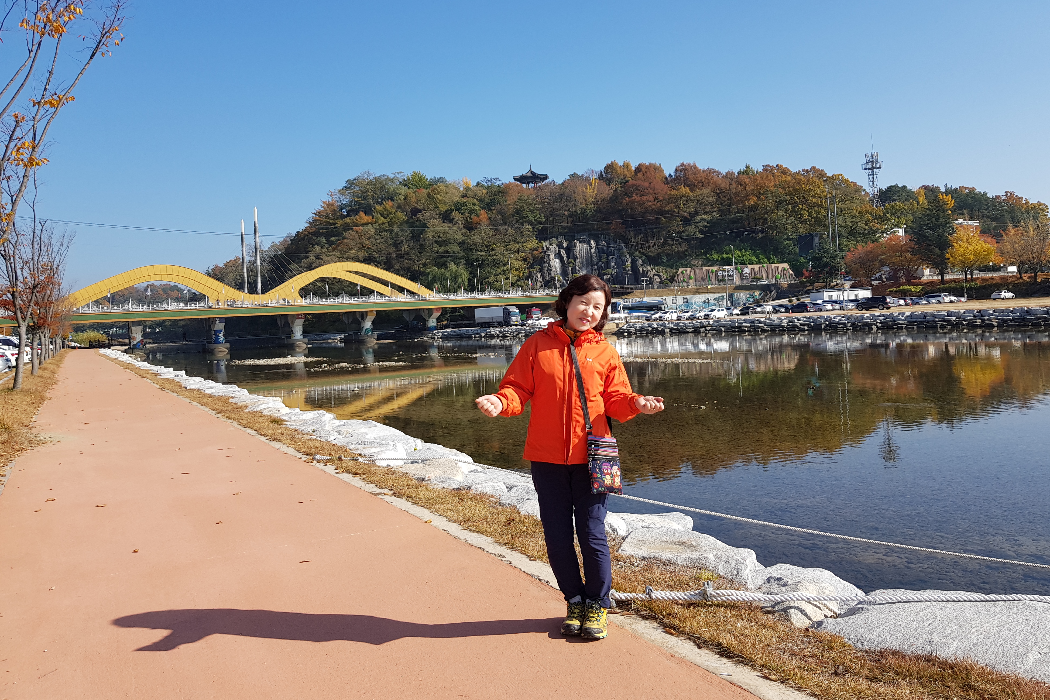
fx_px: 817
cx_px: 541
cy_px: 307
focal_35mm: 28
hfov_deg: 65.5
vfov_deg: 46.3
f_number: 1.7
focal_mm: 4.3
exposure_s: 1/1952
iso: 40
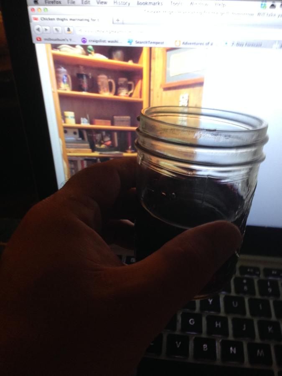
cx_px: 141
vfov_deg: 55.4
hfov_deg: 42.9
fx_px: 358
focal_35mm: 33
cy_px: 188
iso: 125
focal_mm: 4.12
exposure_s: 1/20
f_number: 2.4
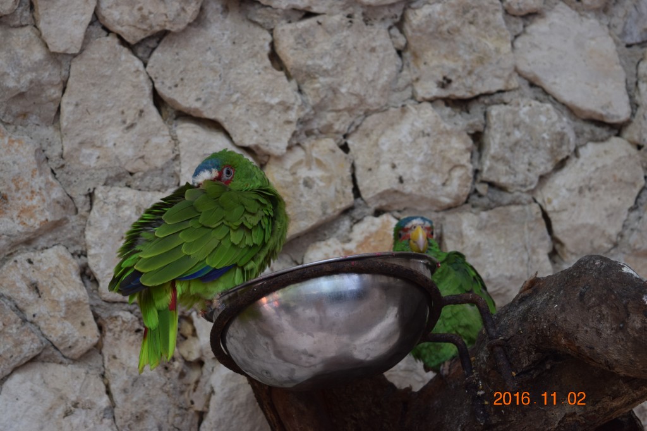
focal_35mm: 82
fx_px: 1482
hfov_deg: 24.6
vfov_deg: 16.5
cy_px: 216
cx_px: 324
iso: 400
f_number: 5.6
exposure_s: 1/60
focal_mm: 55
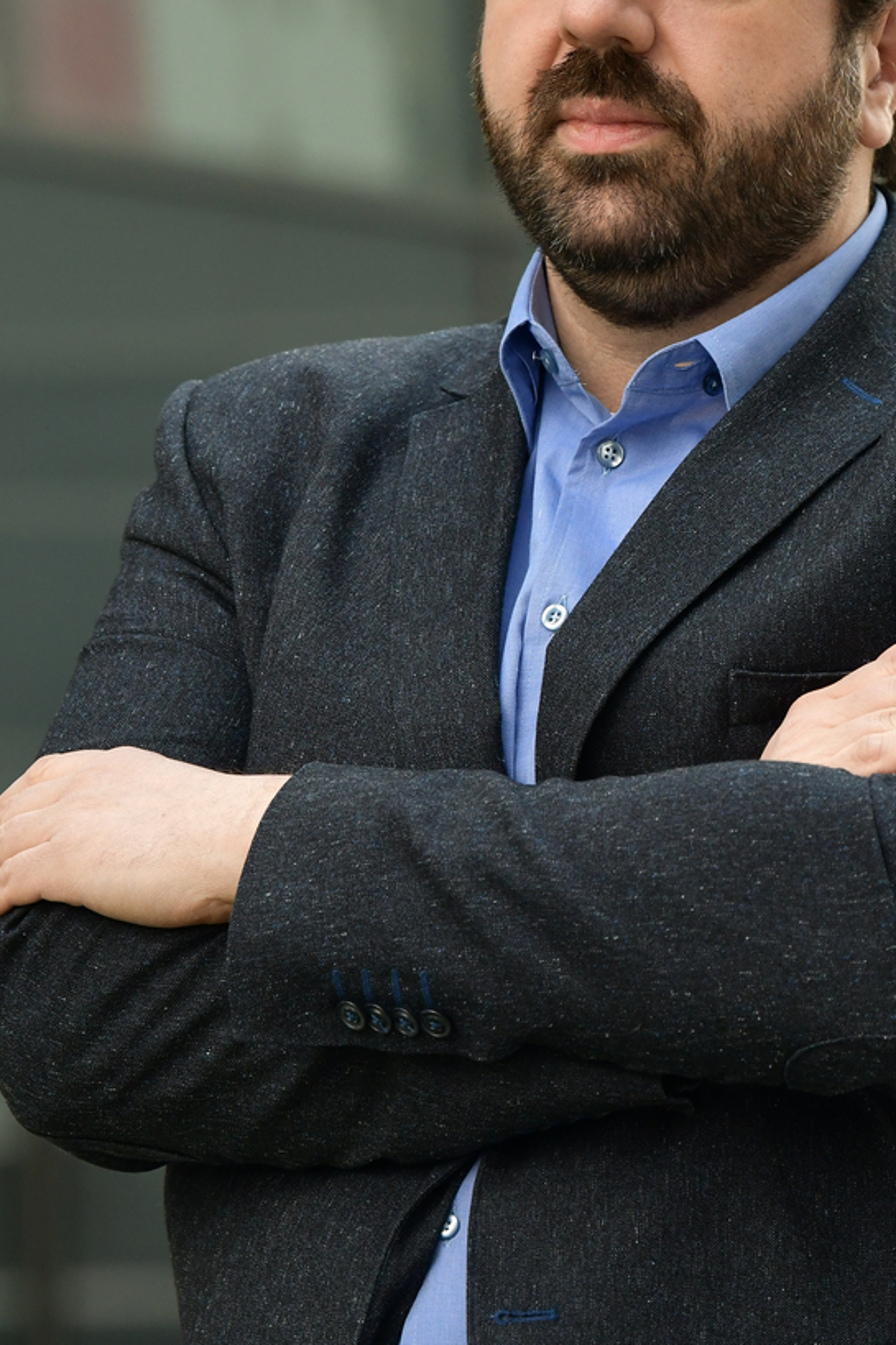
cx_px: 470
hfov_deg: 4.2
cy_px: 375
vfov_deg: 6.2
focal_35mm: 330
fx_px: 12324
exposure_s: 1/640
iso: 1000
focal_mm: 150
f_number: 5
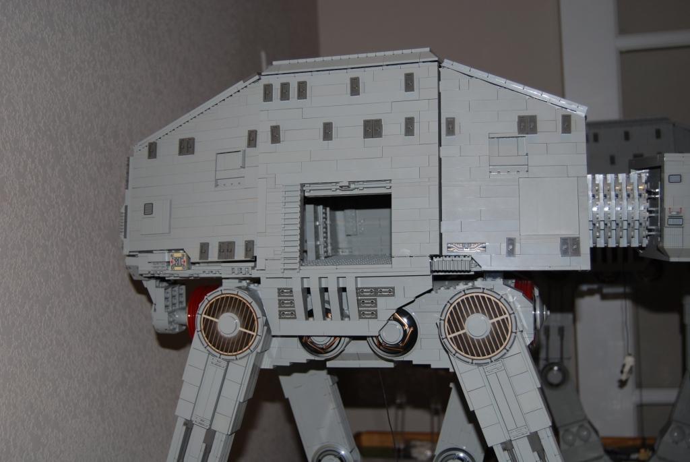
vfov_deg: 29.9
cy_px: 231
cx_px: 345
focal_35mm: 45
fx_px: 863
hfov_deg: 43.6
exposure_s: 1/125
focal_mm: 30
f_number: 4.2
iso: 100
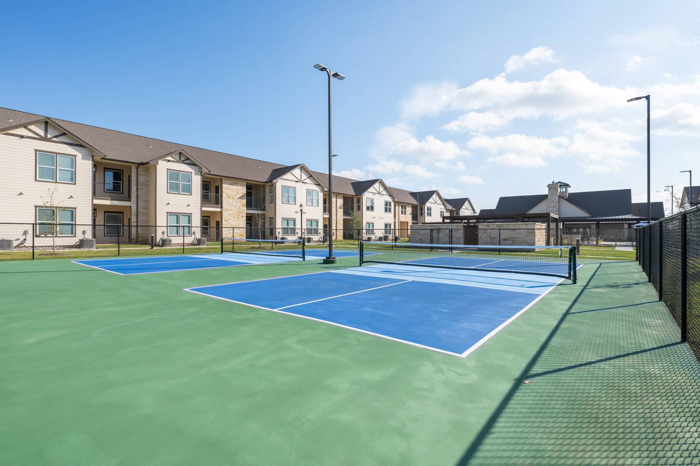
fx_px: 330
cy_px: 233
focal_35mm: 17
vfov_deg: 70.4
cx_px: 350
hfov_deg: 93.3
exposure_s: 1/1600
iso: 400
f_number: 8
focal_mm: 17
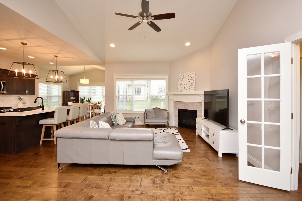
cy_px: 100
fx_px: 126
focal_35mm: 15
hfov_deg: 100.4
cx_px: 151
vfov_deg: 77.3
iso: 320
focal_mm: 10
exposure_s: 1/60
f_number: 4
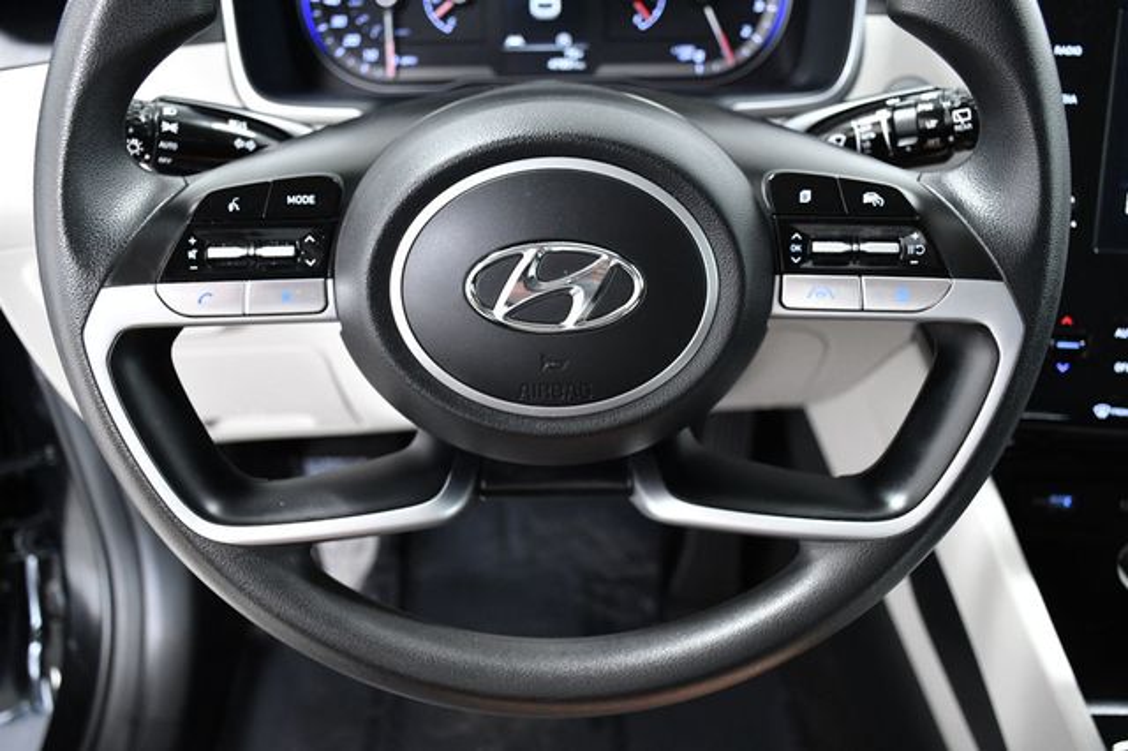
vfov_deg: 36.8
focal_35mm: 36
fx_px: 1127
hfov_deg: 53.2
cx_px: 564
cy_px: 376
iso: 2500
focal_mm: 24
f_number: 4
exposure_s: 1/60
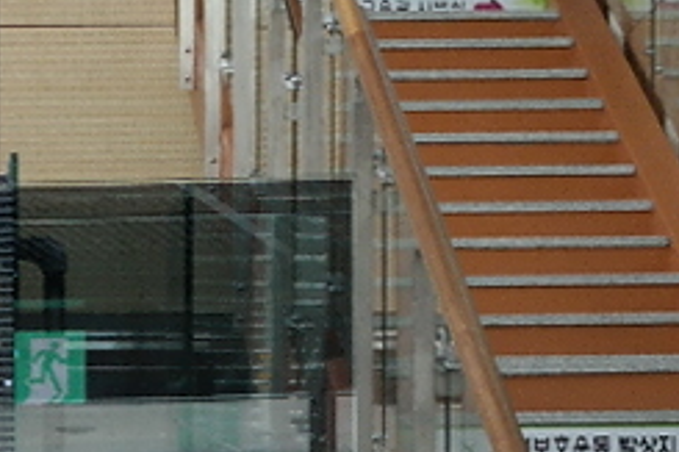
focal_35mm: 212
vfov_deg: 6.3
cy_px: 904
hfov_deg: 9.6
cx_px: -141
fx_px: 3996
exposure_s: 1/40
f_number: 3.5
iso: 400
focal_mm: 20
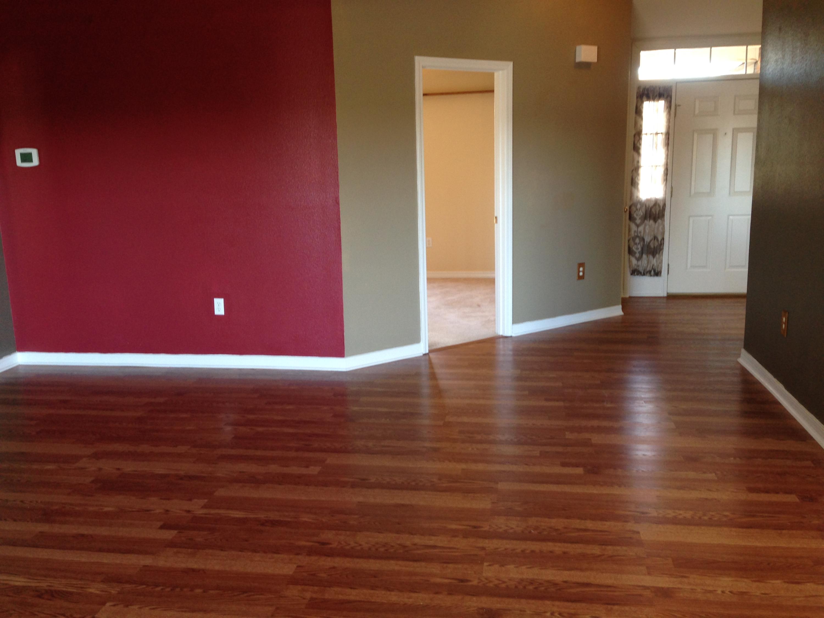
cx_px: 412
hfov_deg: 55.4
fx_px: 786
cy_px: 309
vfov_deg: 42.9
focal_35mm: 33
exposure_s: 1/20
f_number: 2.4
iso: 80
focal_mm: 4.12
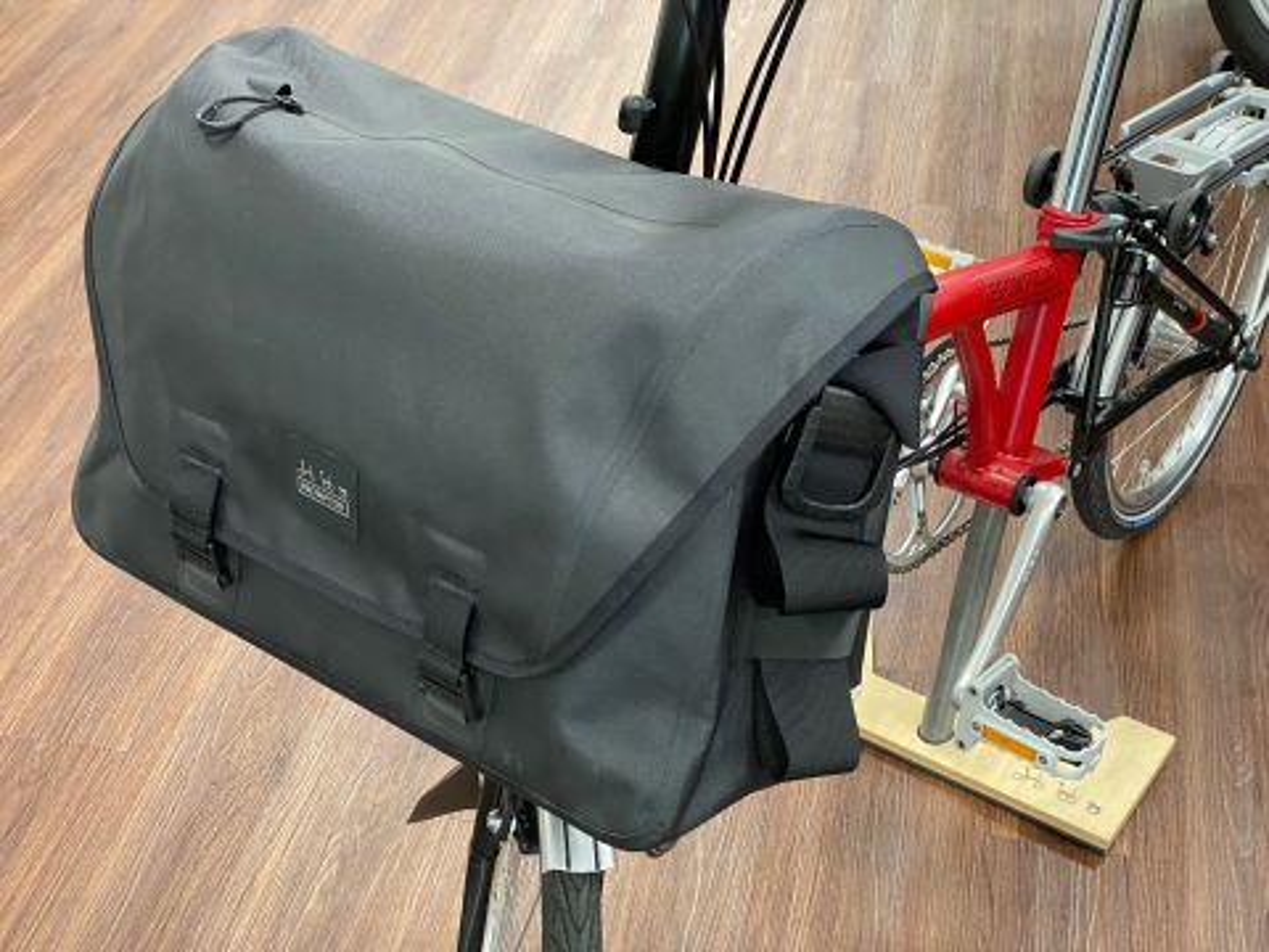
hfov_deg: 36.8
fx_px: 1906
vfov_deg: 28.0
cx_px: 634
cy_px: 476
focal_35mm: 52
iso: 200
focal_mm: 6
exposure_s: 1/50
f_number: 2
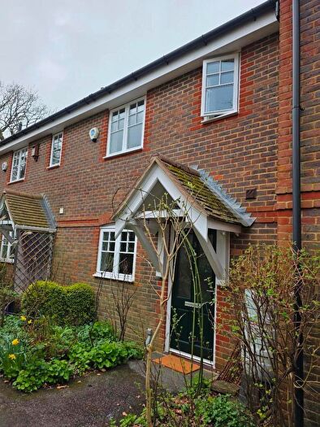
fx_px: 283
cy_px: 214
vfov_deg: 73.9
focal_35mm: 23
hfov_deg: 58.9
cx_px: 160
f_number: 1.7
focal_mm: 6.3
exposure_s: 1/2531
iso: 80
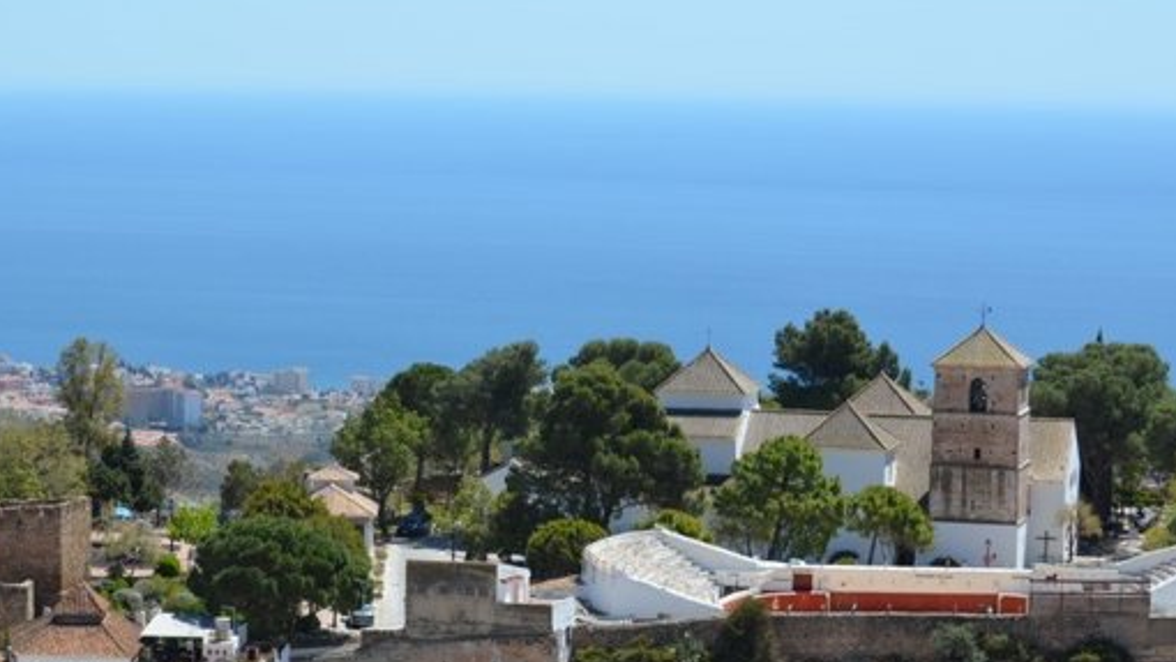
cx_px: 512
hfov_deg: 18.3
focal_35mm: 117
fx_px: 3640
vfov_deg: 10.4
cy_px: 465
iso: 110
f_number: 8
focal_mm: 55
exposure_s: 1/250
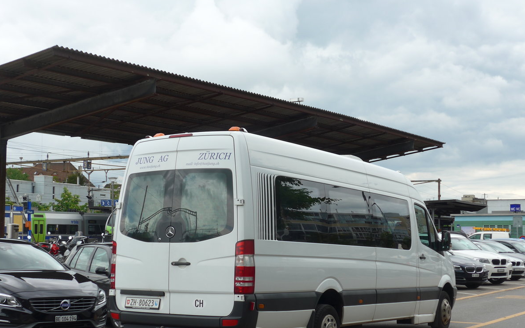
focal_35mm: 59
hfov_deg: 34.5
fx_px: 844
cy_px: 196
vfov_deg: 22.0
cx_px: 264
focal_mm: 11.3
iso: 80
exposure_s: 1/500
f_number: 3.4
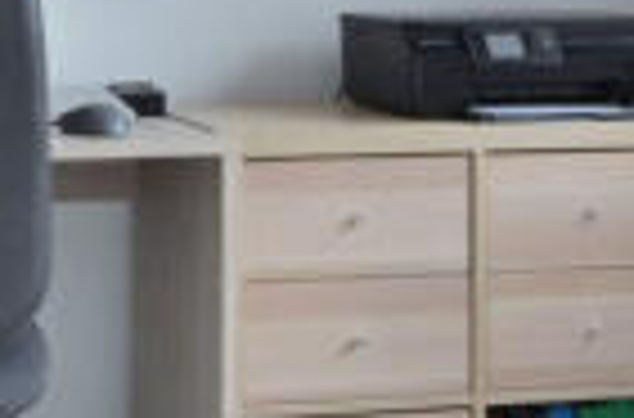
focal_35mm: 102
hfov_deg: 19.8
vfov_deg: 13.1
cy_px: -47
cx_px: 103
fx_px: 1790
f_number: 13
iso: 2500
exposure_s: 1/500
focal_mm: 14
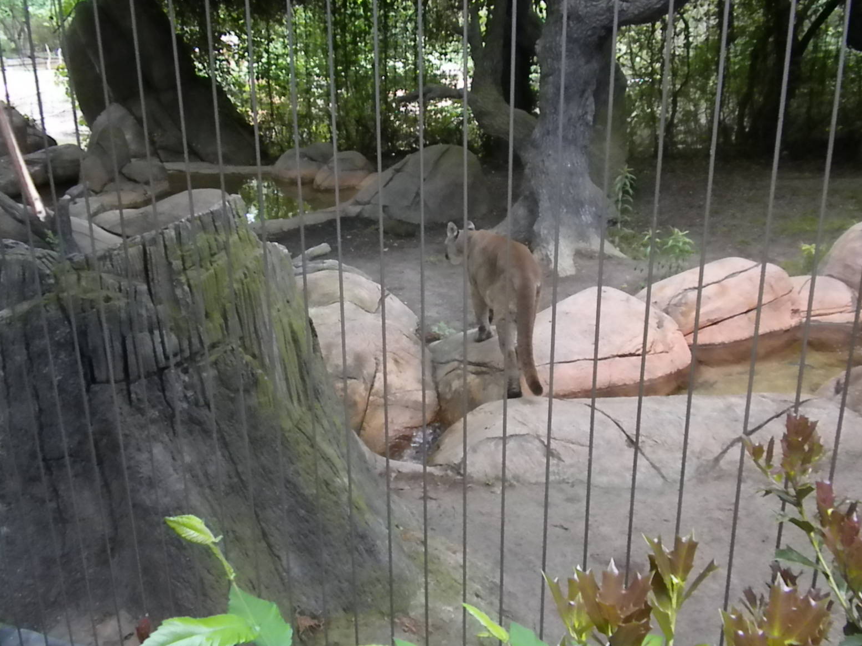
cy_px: 322
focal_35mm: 38
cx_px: 439
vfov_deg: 37.7
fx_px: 946
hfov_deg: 49.0
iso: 640
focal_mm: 6.6
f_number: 3.5
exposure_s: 1/181
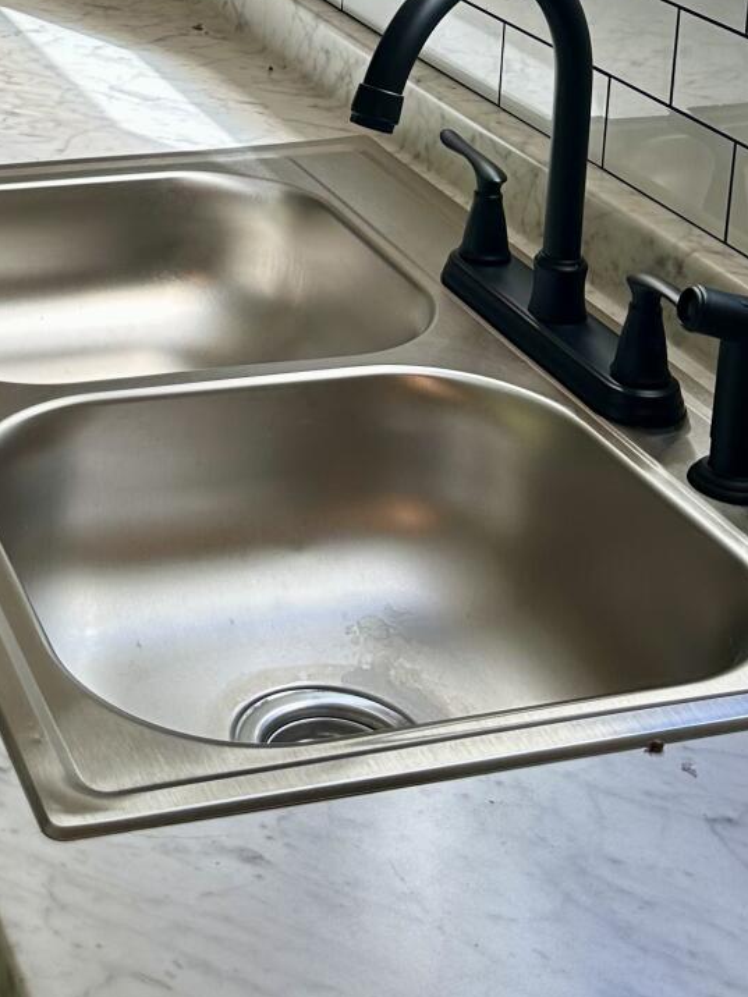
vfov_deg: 26.8
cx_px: -8
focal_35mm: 67
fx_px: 1930
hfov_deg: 21.1
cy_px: -75
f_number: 1.78
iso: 80
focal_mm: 6.86
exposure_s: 1/121
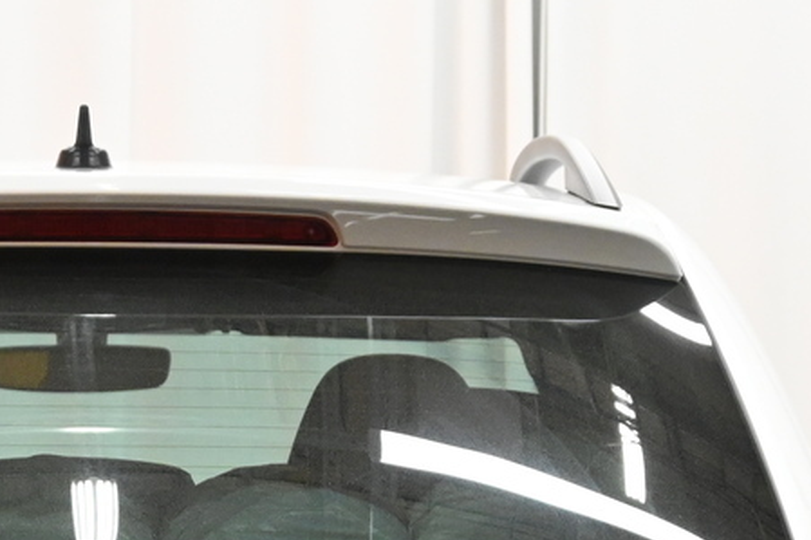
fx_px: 5855
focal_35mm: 260
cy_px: 845
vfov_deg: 5.2
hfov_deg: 7.9
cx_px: 89
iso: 1800
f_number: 6
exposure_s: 1/80
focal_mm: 48
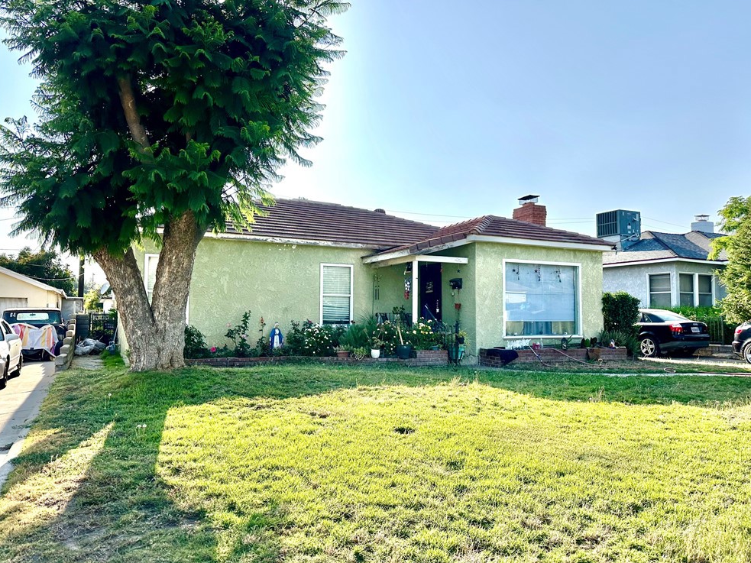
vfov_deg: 54.9
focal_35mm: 25
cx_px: 384
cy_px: 281
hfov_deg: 69.4
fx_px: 542
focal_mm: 6.86
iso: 80
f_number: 1.78
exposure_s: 1/5848
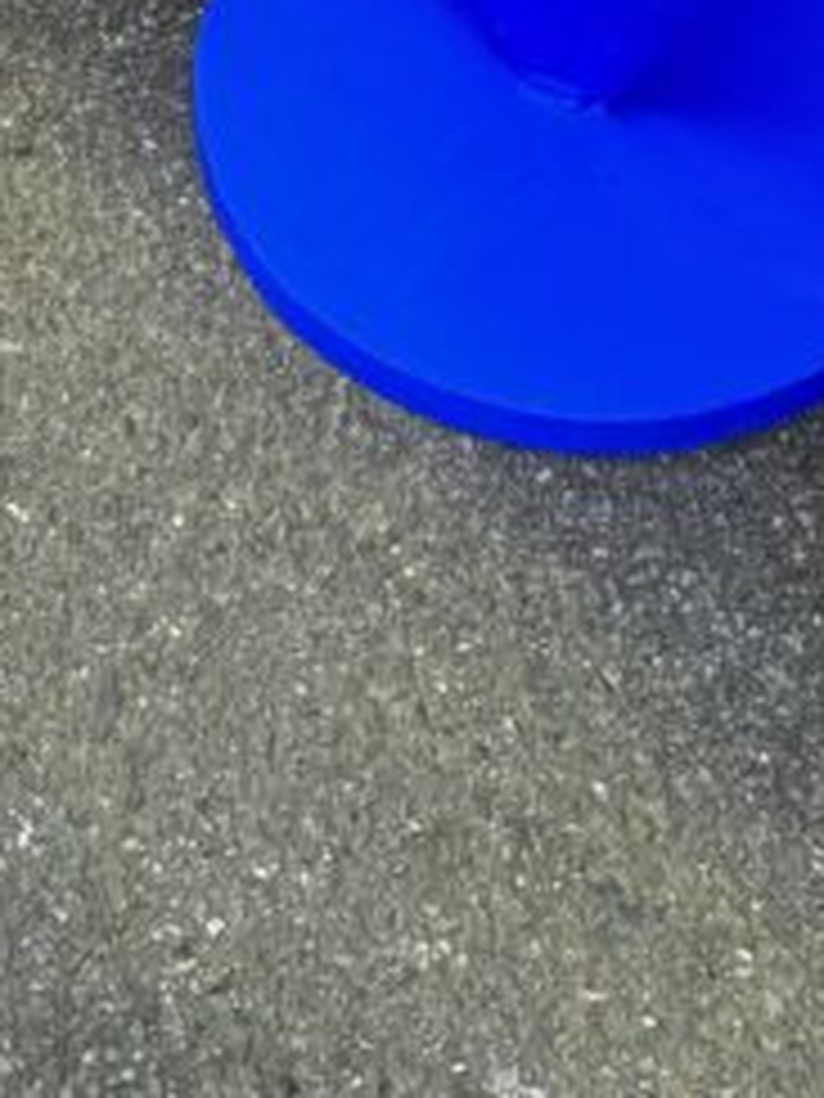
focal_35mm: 105
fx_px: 3333
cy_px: -1037
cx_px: -23
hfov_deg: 13.9
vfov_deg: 15.4
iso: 64
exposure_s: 1/121
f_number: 1.78
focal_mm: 6.76
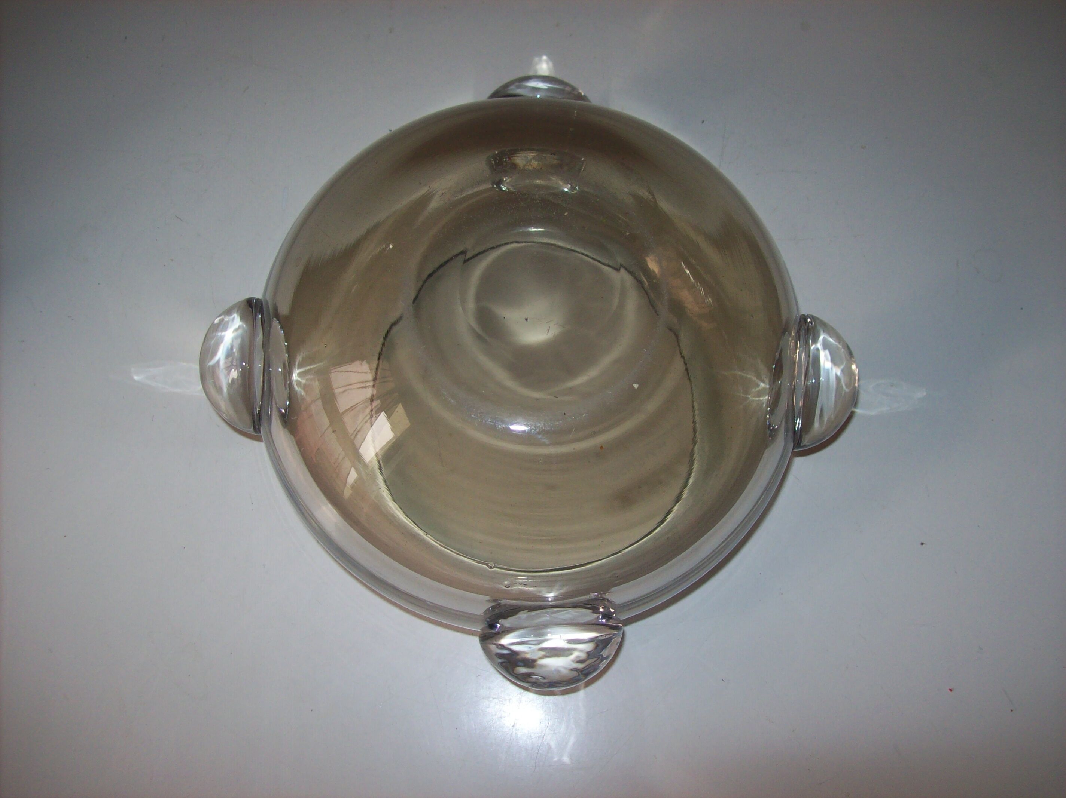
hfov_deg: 51.4
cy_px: 399
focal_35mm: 36
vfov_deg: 39.6
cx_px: 533
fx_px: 1108
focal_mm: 6
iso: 80
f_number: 2.7
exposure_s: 1/64
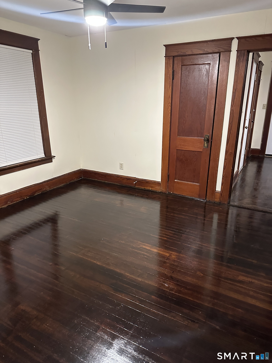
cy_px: 182
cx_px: 136
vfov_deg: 71.6
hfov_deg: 56.8
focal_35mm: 24
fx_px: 251
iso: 800
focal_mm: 6.86
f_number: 1.78
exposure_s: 1/60
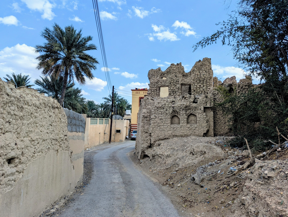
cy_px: 108
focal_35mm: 24
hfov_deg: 71.5
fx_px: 200
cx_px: 144
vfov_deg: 56.9
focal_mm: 6.81
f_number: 1.85
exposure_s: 1/1887
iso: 46
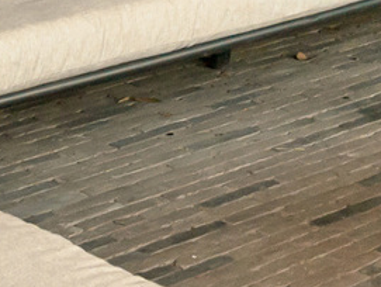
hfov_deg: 11.9
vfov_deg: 8.9
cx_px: 609
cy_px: -308
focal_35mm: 157
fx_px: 1728
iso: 640
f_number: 9
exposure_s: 1/50
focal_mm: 20.5
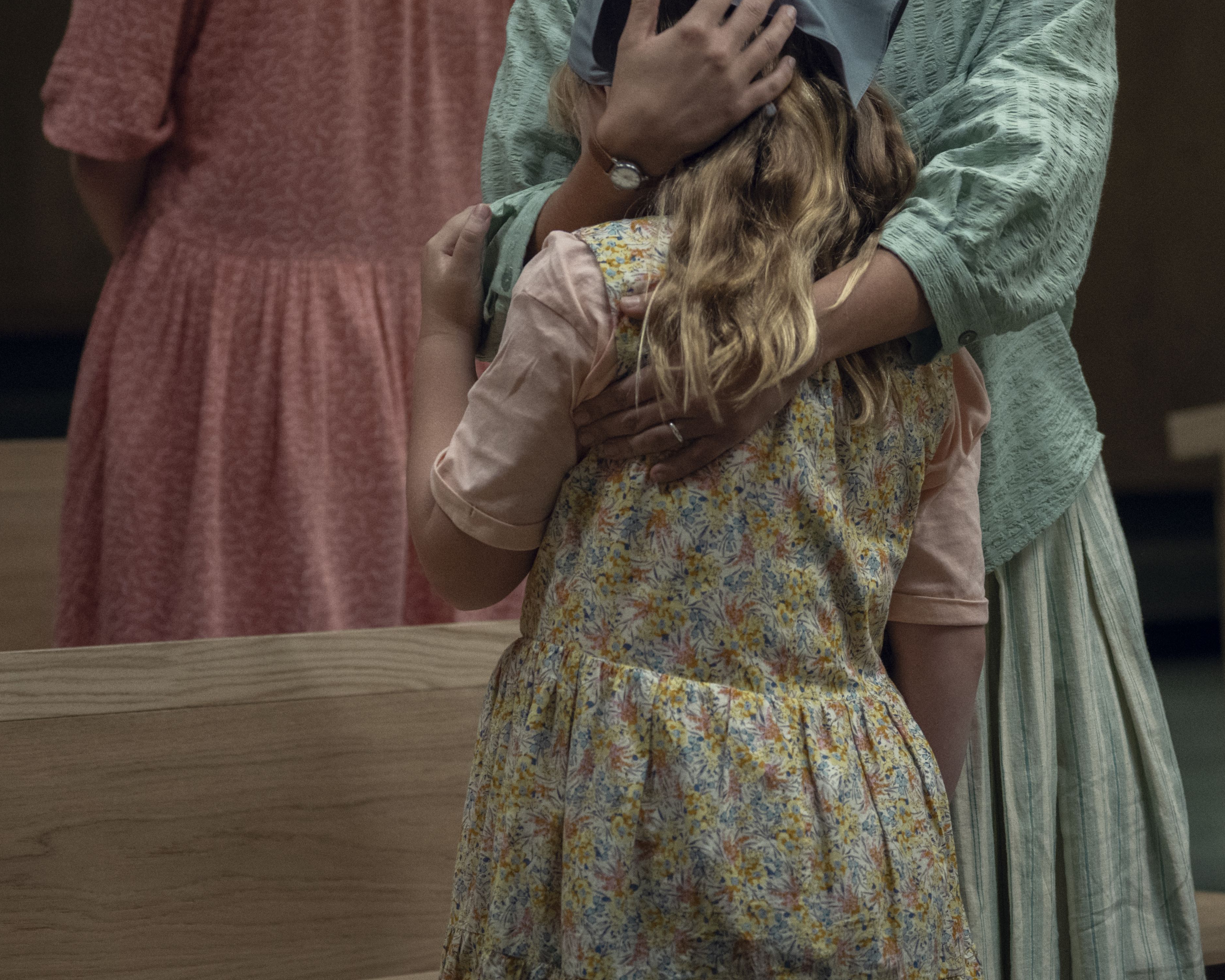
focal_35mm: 152
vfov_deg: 10.1
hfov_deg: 12.7
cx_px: 802
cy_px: 172
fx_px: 5511
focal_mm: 70
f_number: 2.8
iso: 3200
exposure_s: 1/125
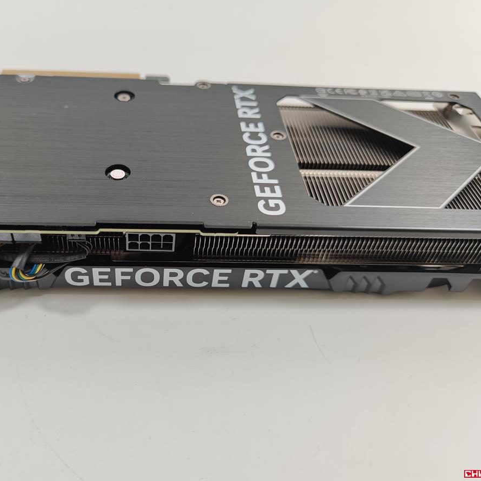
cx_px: 169
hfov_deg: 53.2
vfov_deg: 54.0
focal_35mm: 30
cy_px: 239
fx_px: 472
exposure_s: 1/100
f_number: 1.85
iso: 61
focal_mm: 6.78
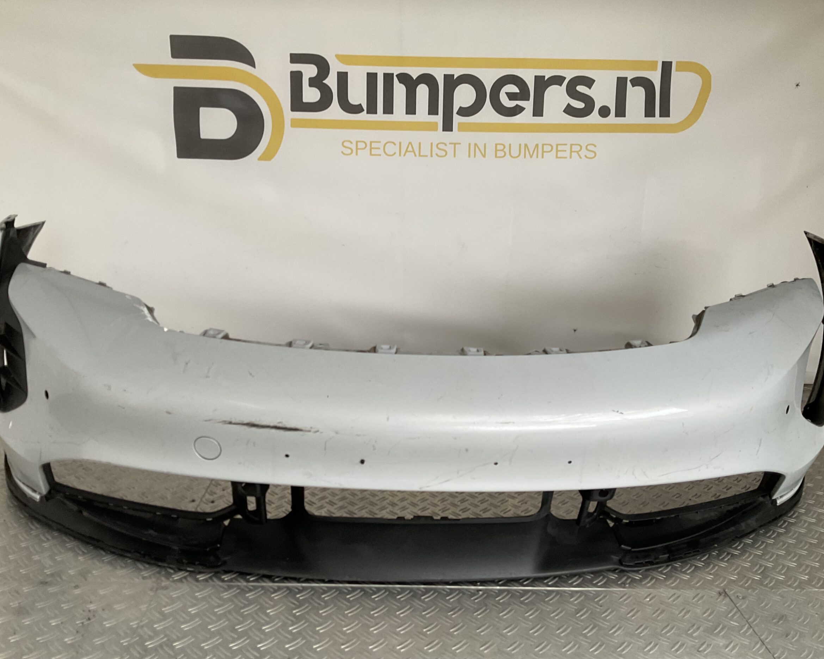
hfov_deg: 57.2
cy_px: 324
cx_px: 412
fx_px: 756
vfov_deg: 47.1
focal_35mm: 31
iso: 64
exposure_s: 1/60
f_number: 1.8
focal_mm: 3
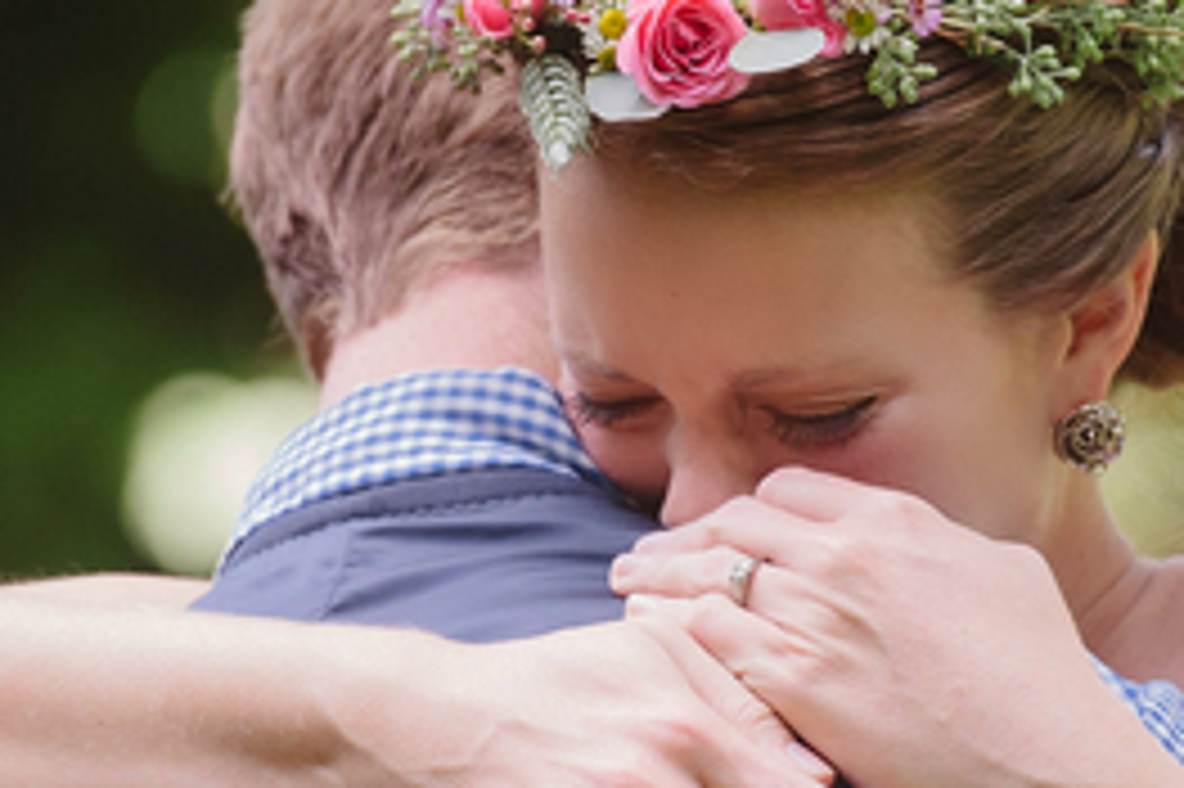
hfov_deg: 3.0
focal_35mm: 687
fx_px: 22580
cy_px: 536
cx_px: 635
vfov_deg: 2.0
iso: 500
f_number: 3.5
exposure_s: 1/320
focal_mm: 200
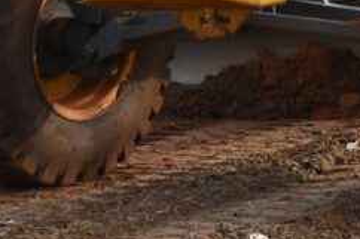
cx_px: 501
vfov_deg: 7.3
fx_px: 1839
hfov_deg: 10.9
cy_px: -140
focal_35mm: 184
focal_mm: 26
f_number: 7.1
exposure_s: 1/100
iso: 125
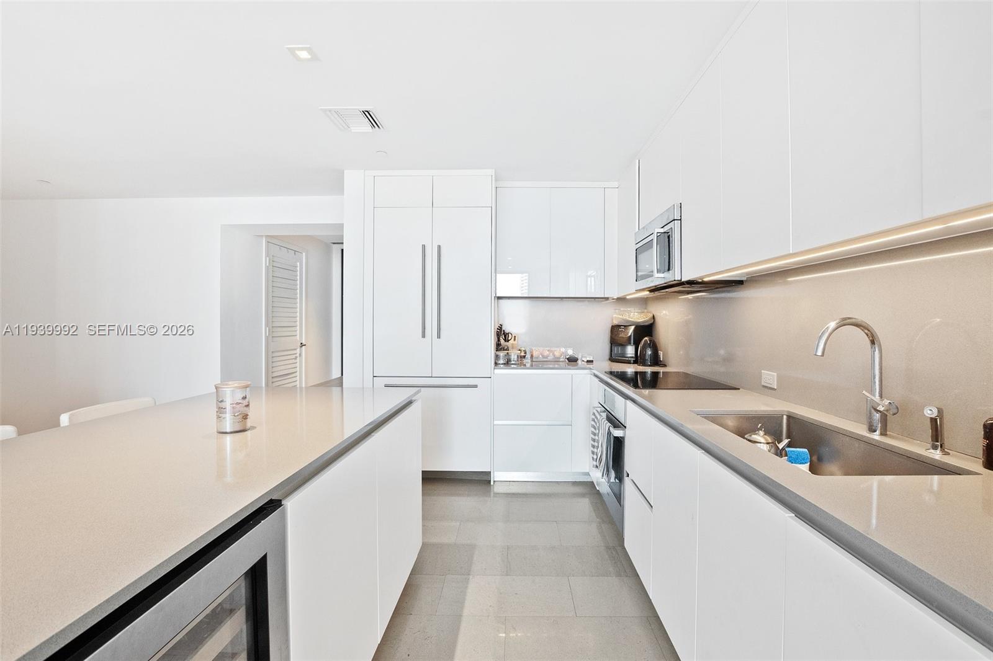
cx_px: 496
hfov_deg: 100.4
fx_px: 414
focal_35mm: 15
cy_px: 330
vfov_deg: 77.3
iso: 1250
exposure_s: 1/15
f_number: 8
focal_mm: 10
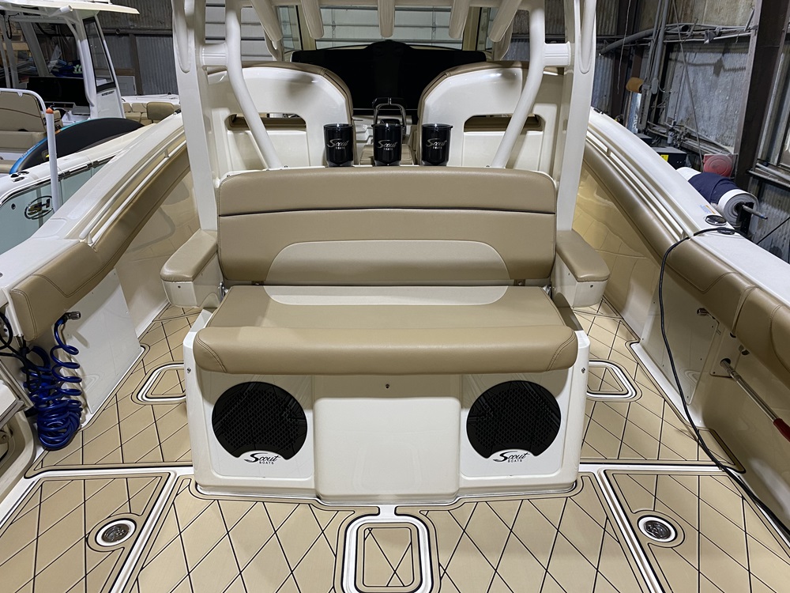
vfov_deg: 53.1
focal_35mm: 26
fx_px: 593
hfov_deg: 67.3
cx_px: 395
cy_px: 296
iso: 80
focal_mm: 4.25
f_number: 1.8
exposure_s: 1/60
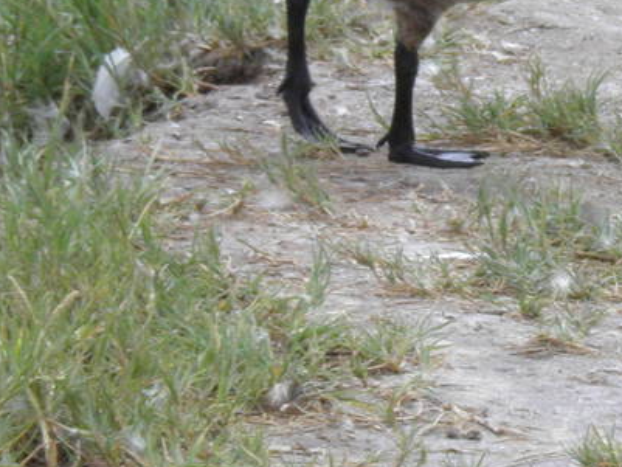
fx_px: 11611
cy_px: 140
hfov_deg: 3.1
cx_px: 591
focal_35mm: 646
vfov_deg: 2.3
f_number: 5.7
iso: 50
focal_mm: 29.2
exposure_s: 1/160
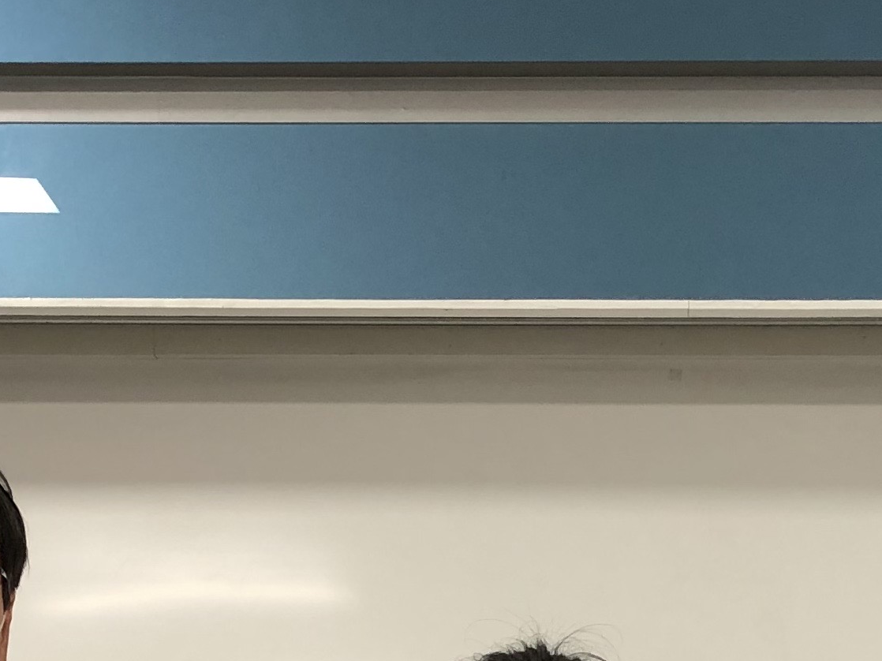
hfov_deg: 19.3
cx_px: 638
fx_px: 2573
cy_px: 1105
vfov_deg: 13.5
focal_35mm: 101
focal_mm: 4
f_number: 1.8
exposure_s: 1/15
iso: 40
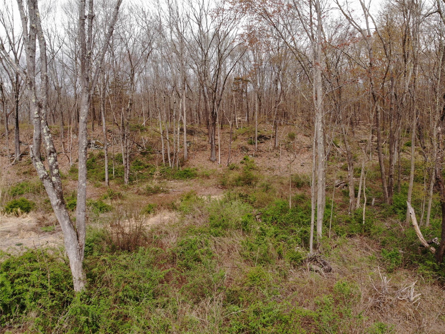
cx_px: 222
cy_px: 167
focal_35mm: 24
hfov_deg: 71.6
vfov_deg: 56.8
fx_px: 308
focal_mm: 4.5
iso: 100
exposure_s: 1/509
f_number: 2.8
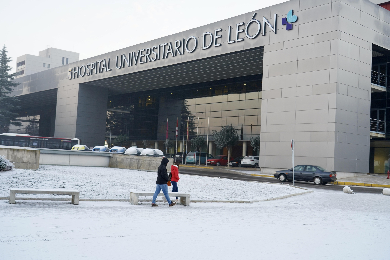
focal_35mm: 40
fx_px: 433
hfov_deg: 48.5
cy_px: 130
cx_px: 195
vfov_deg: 33.4
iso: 800
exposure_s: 1/100
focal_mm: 40
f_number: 4.5
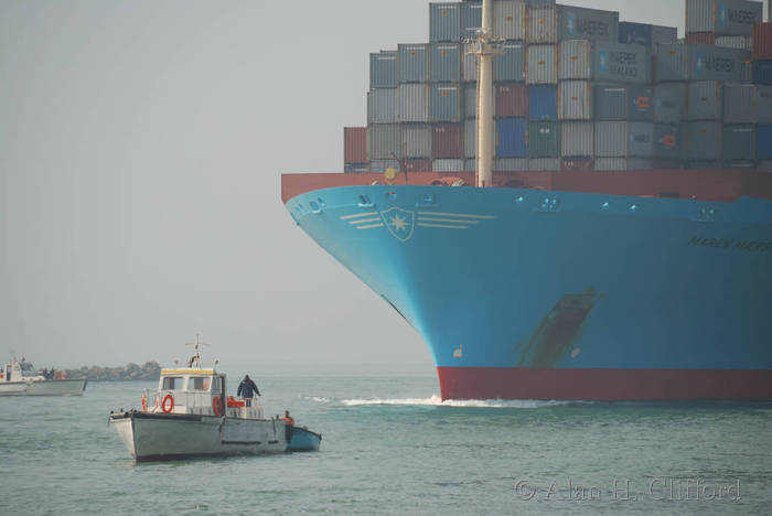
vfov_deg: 4.6
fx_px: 6438
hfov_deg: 6.9
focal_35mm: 300
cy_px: 258
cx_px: 386
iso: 100
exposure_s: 1/640
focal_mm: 200
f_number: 5.6
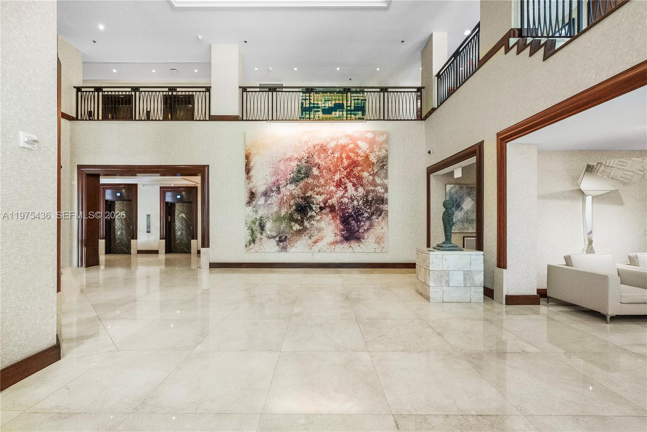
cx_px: 324
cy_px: 216
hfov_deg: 100.4
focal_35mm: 15
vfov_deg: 77.4
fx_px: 270
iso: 12800
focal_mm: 15
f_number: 5.6
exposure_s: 1/2000
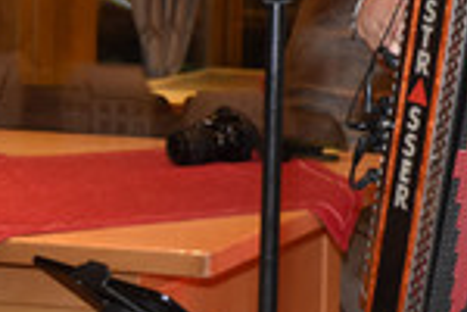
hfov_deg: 13.6
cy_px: -47
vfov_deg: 9.4
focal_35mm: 144
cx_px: 658
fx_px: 1868
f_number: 6.3
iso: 2500
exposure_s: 1/60
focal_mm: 48
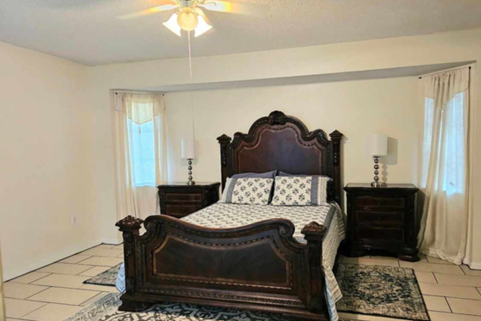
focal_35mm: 27
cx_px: 266
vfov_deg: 47.9
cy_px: 172
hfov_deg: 67.2
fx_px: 361
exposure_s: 1/120
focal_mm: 6.3
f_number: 1.7
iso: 1000
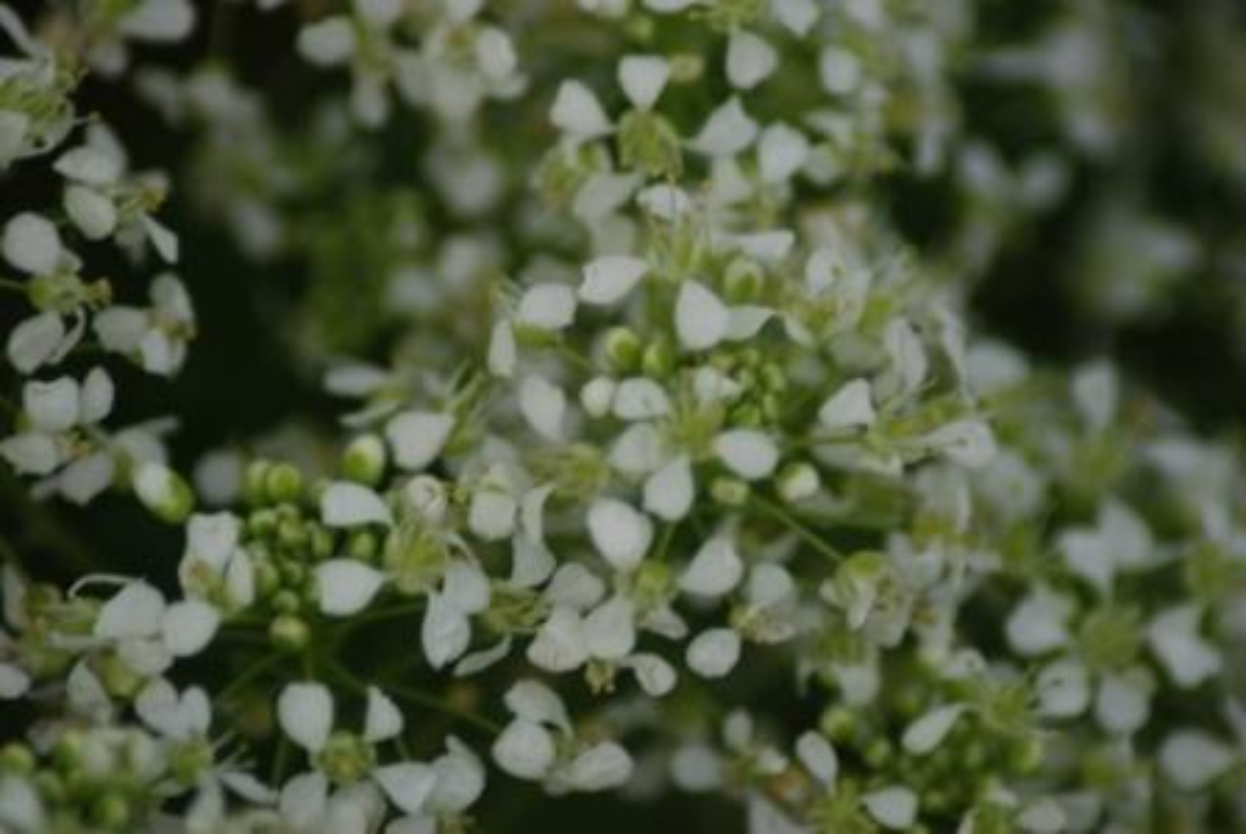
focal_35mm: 450
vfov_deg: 3.1
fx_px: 15595
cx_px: 623
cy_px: 417
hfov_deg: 4.6
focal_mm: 300
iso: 100
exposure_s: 1/200
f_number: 5.6
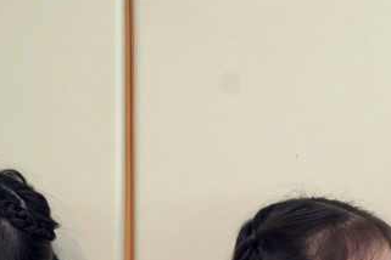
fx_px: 6093
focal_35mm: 561
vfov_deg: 2.4
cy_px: 351
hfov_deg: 3.7
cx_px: 542
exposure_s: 1/250
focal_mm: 200
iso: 1250
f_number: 4
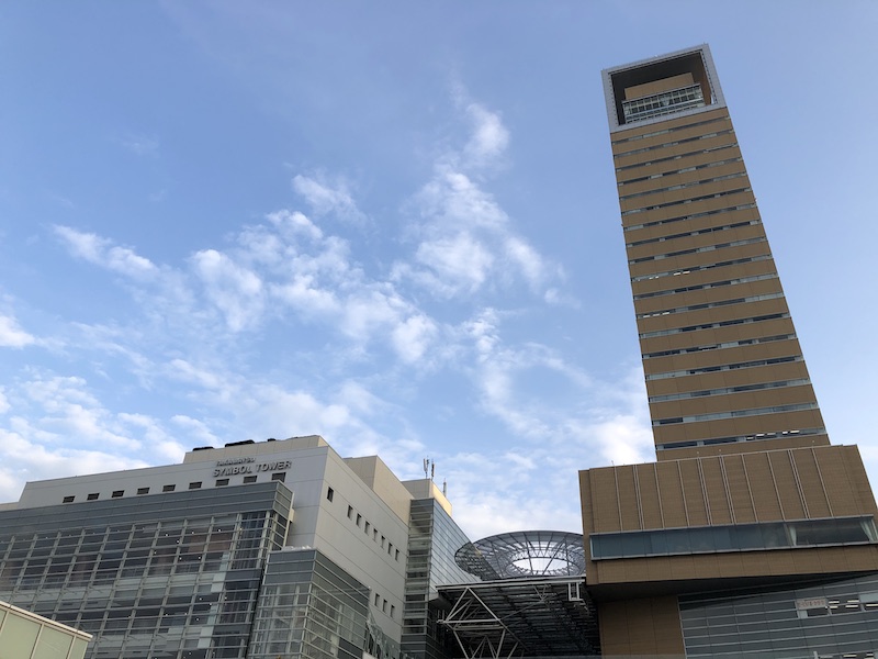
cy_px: 330
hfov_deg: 63.4
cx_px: 439
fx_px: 710
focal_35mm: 28
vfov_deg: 49.7
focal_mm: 3.99
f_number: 1.8
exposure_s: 1/750
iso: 20
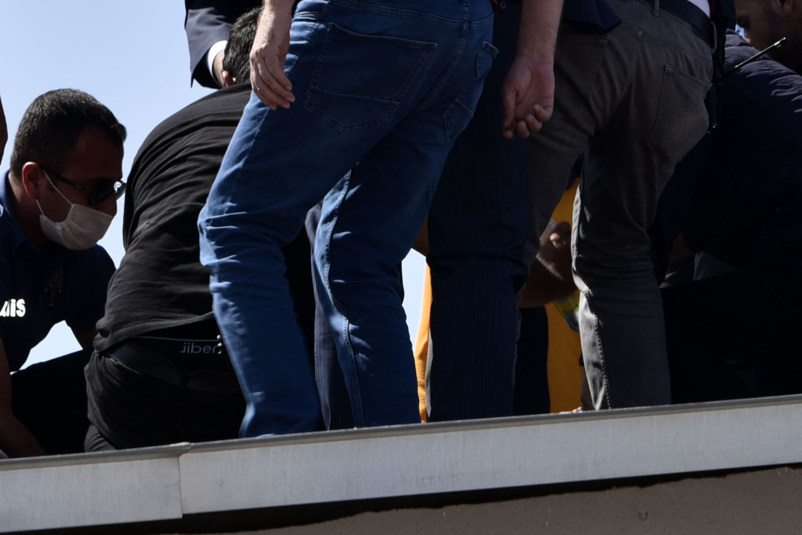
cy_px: -154
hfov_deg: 4.2
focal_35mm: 488
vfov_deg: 2.8
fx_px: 10875
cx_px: 341
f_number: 10
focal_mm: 170
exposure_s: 1/200
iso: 100
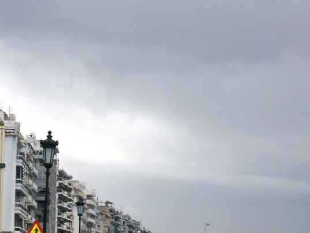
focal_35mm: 130
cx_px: 50
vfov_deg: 11.4
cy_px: 143
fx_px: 1164
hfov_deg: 15.0
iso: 100
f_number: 4.5
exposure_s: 1/640
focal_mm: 12.1
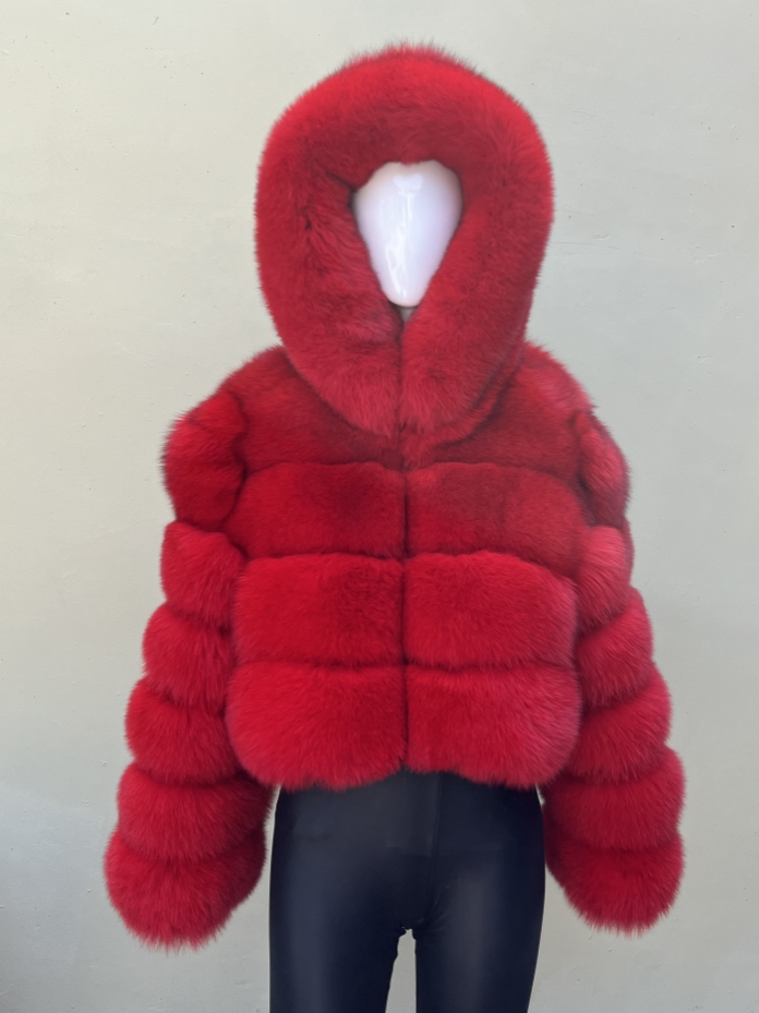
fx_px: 819
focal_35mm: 28
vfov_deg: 63.5
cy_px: 519
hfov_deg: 49.7
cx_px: 387
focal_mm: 5.1
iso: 50
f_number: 1.6
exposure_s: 1/772
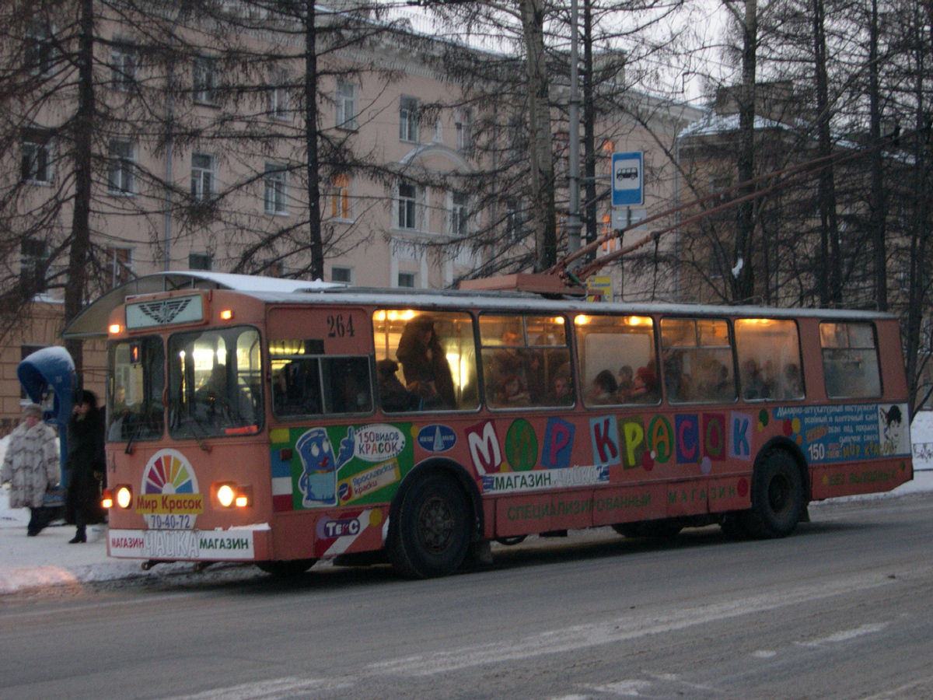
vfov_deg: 23.7
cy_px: 350
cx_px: 466
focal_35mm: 62
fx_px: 1671
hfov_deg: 31.2
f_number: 3.5
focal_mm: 13.2
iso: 400
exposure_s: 1/14.1
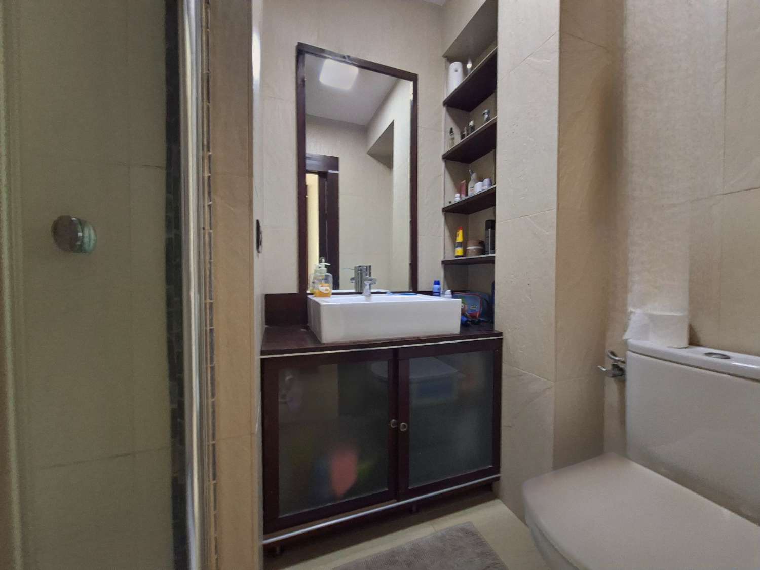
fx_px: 285
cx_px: 380
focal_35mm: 13
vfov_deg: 89.9
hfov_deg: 106.2
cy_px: 285
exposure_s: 1/25
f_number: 2.2
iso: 250
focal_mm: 1.74
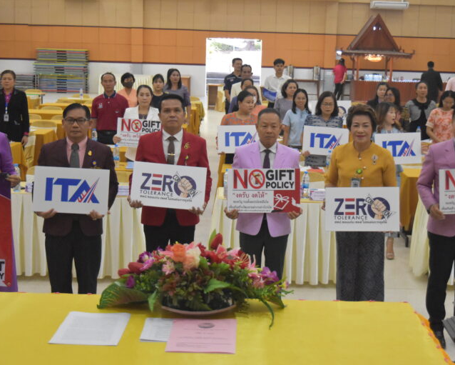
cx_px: 256
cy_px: 182
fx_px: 822
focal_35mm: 61
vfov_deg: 25.0
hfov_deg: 30.9
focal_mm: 36
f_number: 4.8
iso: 6400
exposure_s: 1/160
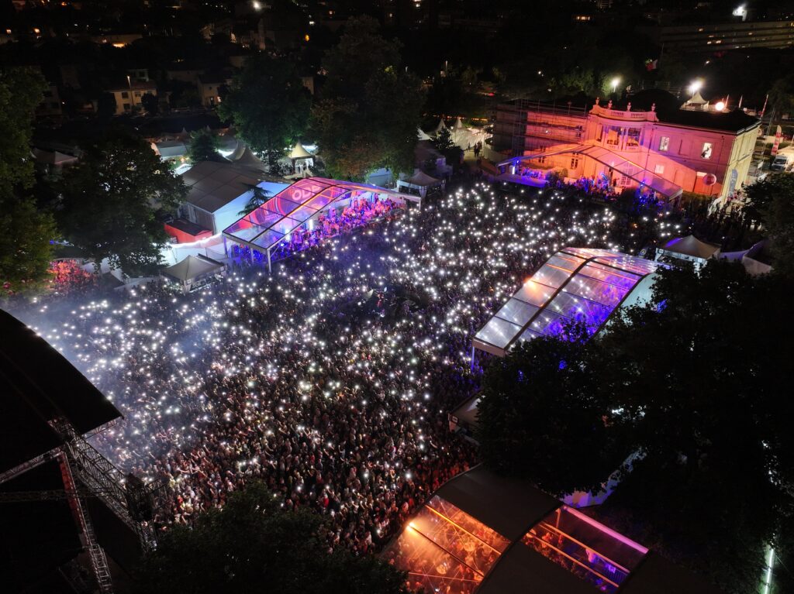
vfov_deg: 56.8
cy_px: 297
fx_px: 550
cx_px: 397
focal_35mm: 24
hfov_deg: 71.6
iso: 860
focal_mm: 12.29
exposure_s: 1/6.25
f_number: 2.8
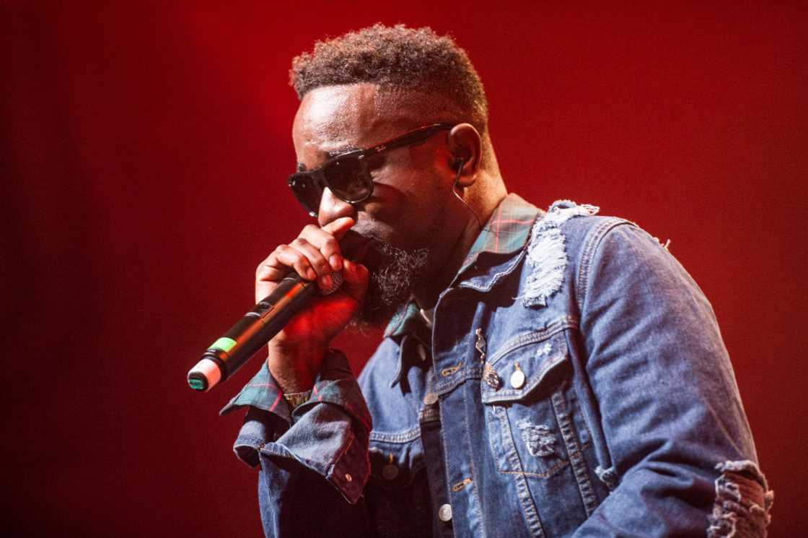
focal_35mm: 200
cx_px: 404
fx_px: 4485
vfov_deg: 6.9
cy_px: 269
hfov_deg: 10.3
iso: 3200
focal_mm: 200
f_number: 3.2
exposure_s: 1/125
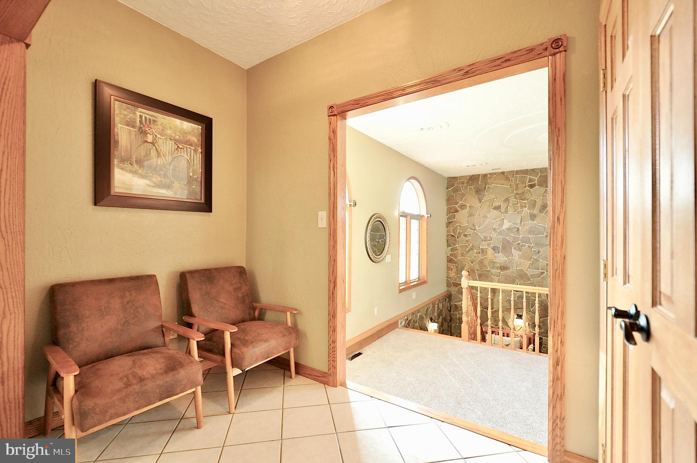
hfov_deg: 100.5
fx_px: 290
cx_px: 348
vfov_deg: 77.2
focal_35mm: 15
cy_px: 232
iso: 800
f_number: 3.5
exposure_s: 1/40
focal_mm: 10
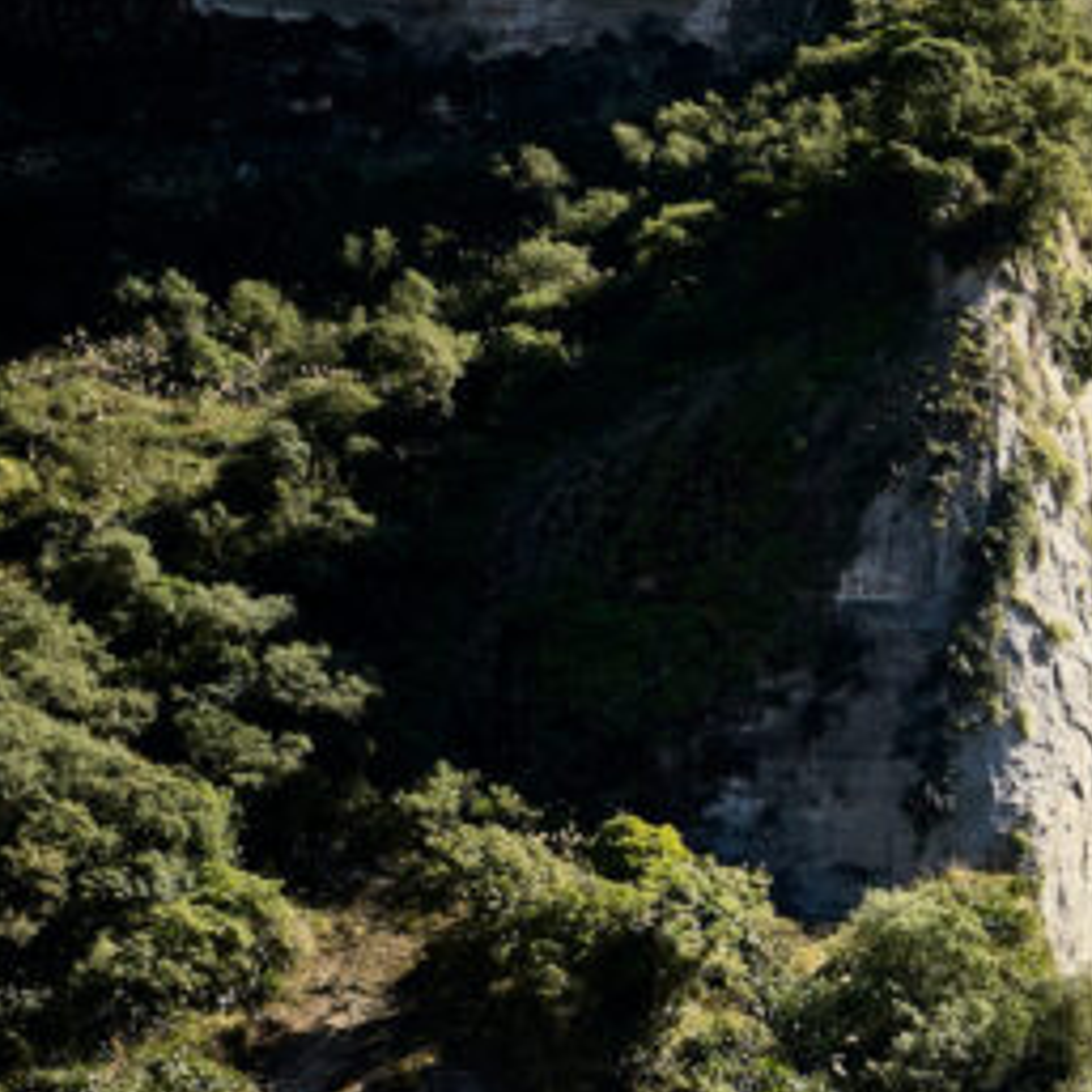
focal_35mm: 66
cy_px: 1122
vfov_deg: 24.7
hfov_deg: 21.4
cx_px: 1693
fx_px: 2356
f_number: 2.8
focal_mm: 12.29
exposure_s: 1/400
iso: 350
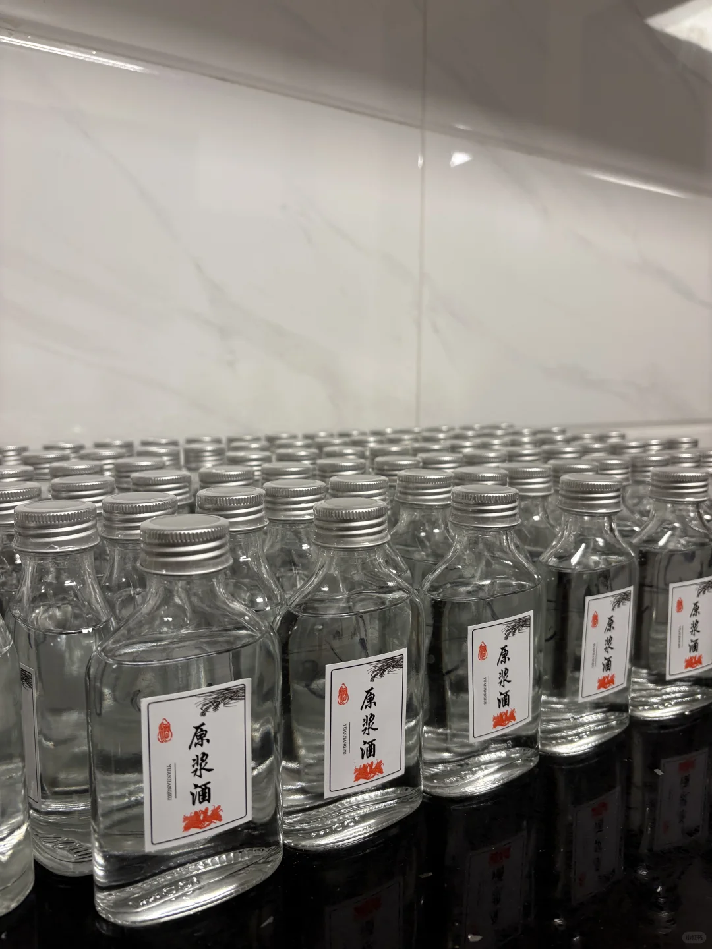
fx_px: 713
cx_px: 356
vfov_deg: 67.3
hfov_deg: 53.1
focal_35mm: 26
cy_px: 474
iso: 125
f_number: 1.6
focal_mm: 5.96
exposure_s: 1/121
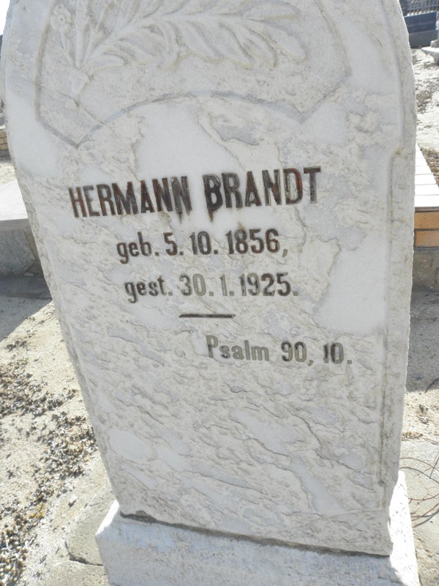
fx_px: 440
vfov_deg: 67.3
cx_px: 220
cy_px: 293
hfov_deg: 53.1
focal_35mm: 26
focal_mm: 4.6
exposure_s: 1/500
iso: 200
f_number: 5.6
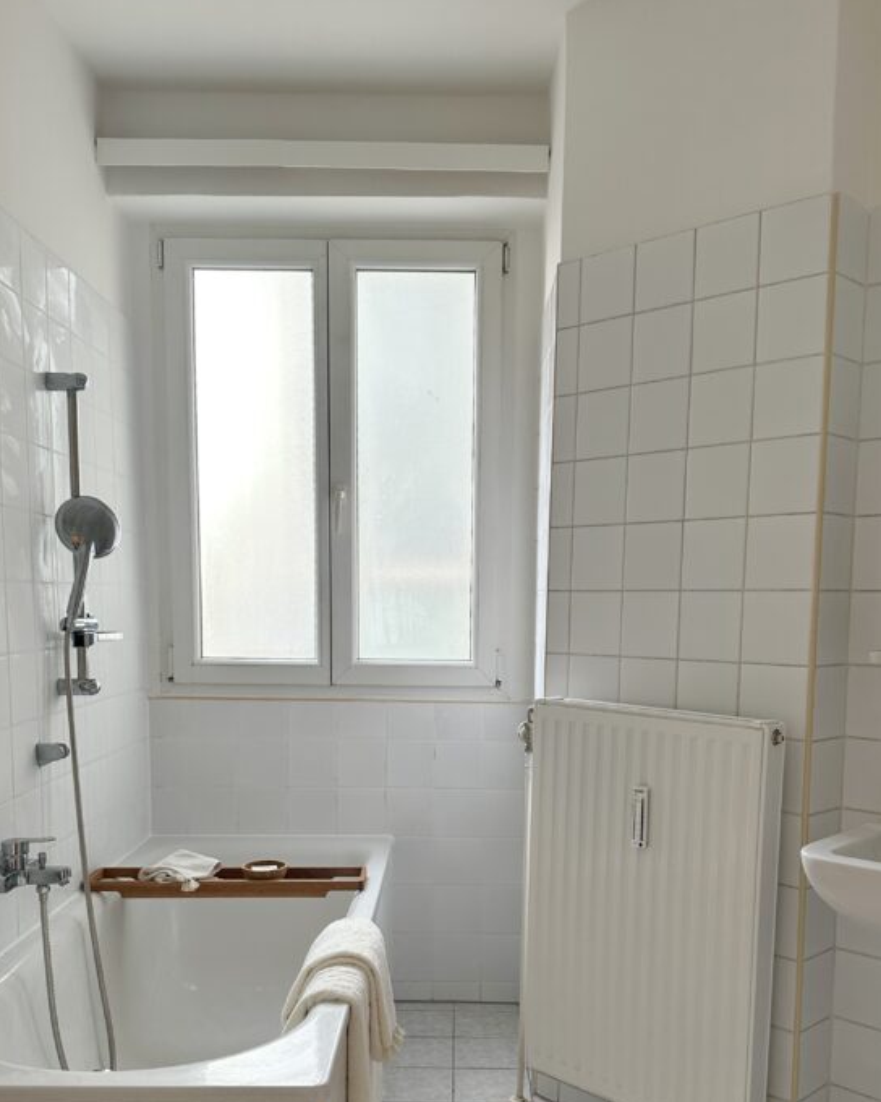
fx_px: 1010
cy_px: 711
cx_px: 462
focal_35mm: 31
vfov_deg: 56.3
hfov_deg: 47.1
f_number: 1.78
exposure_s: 1/100
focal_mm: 6.86
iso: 125
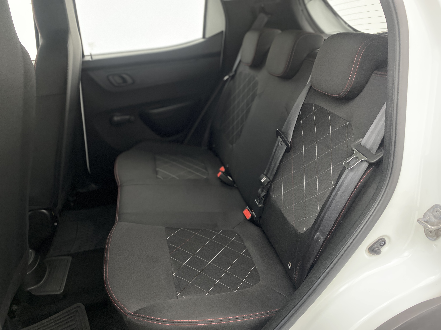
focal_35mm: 26
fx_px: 331
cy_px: 165
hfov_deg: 67.3
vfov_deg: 53.1
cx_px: 220
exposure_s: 1/30
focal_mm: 4.25
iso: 500
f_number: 1.8
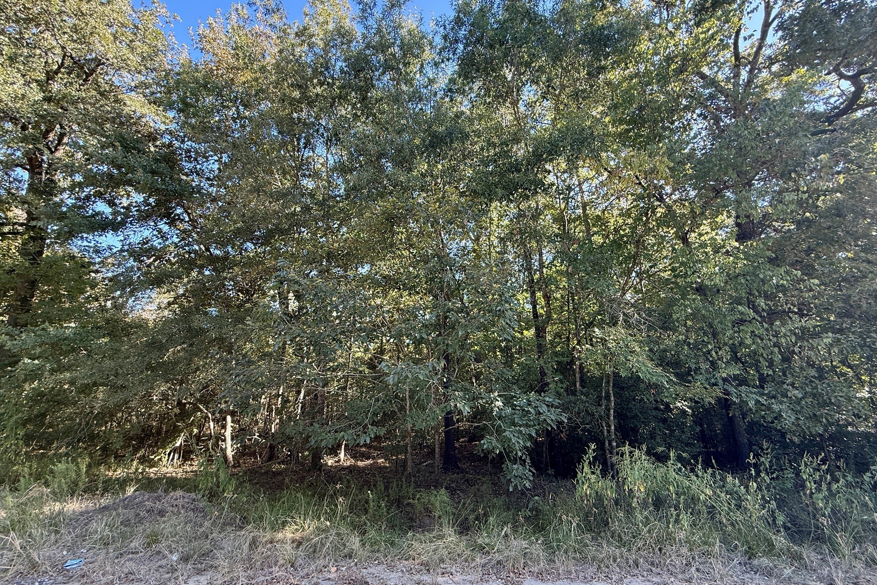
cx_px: 451
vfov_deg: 77.3
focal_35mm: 15
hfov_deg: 100.4
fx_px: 365
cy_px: 280
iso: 64
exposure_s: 1/110
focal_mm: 2.22
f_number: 2.2
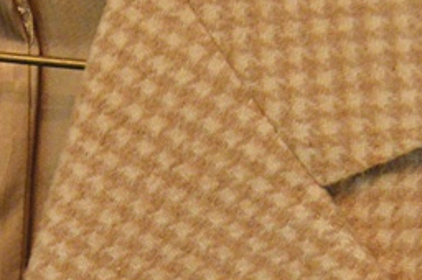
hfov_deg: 11.6
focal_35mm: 176
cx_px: 49
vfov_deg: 7.7
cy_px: 398
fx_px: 2060
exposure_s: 1/60
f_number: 4.2
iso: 2000
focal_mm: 30
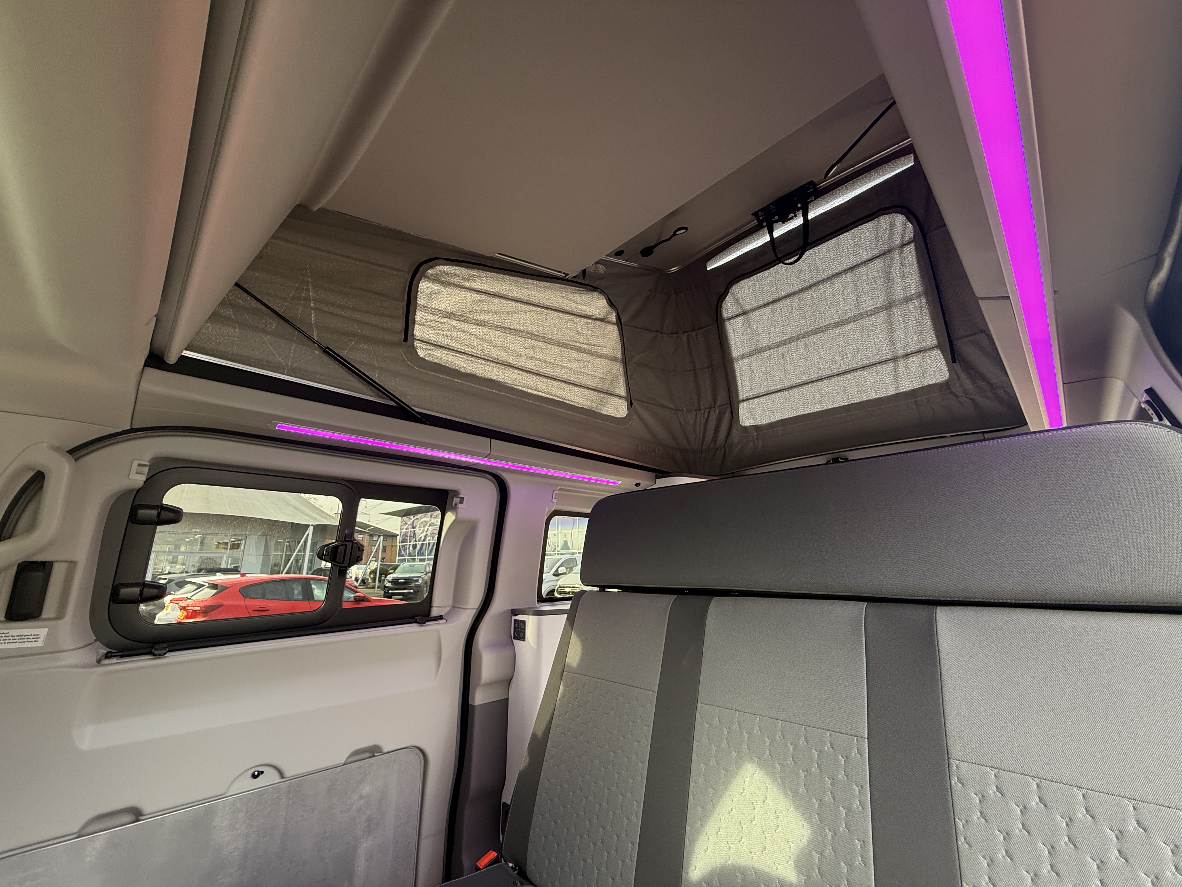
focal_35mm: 14
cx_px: 591
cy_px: 444
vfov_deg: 85.7
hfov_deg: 102.1
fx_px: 478
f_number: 2.2
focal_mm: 2.22
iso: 200
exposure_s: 1/110
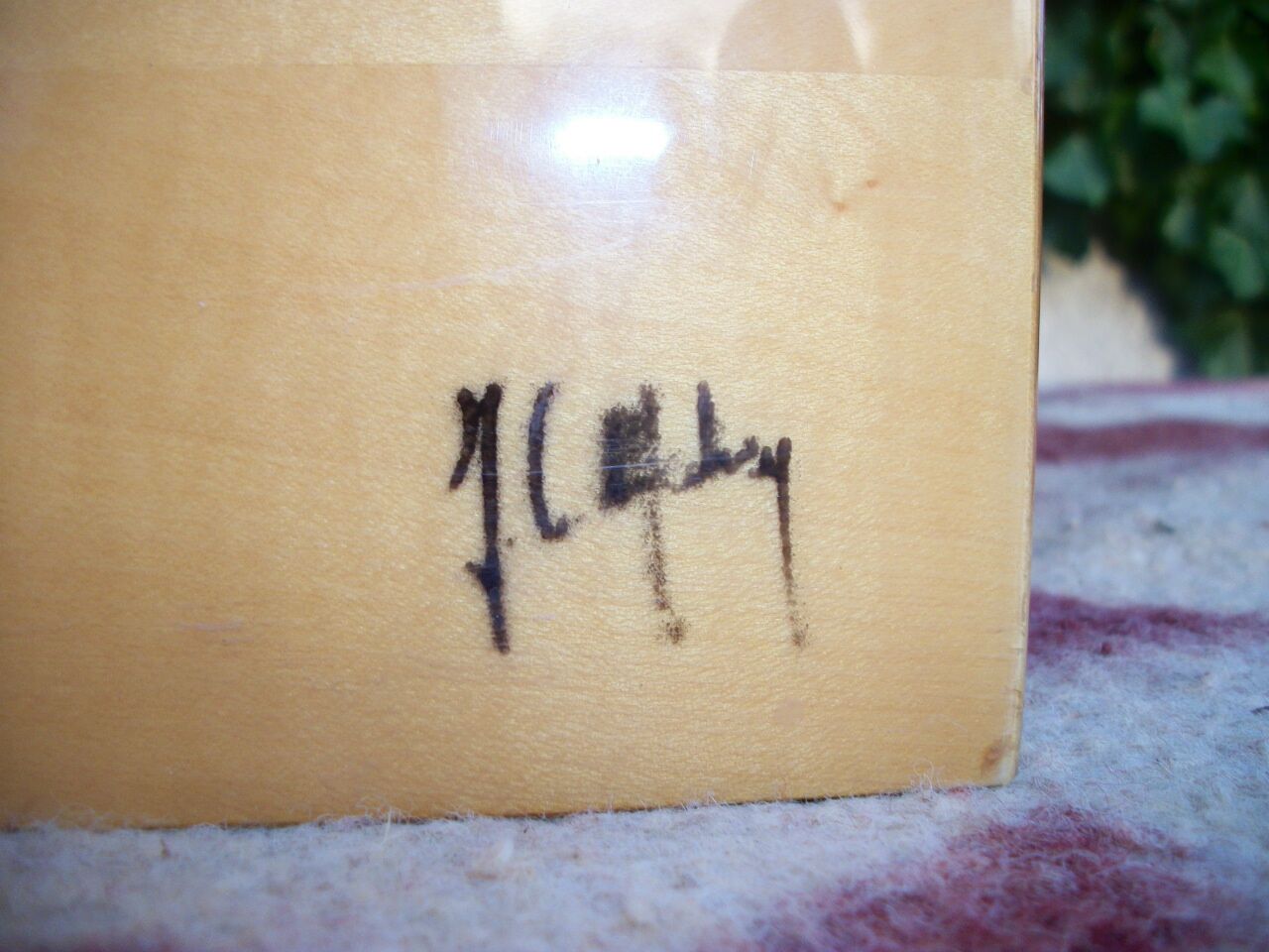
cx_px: 634
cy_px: 476
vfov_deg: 44.2
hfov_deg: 56.8
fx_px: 1173
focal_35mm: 32
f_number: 2.9
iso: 80
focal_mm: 5.7
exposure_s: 1/30
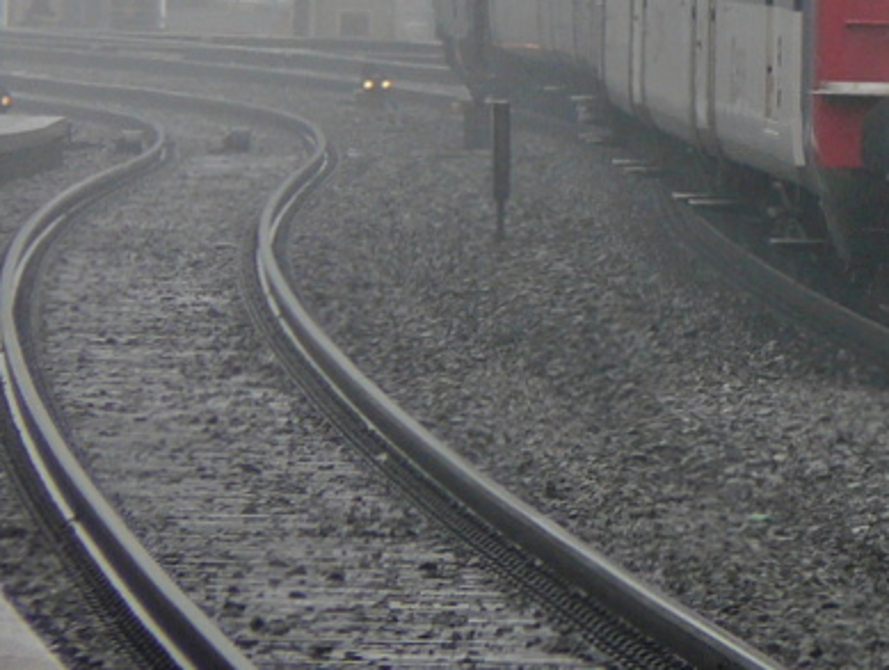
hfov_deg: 2.2
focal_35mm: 899
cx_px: 1092
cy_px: -137
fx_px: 23124
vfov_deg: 1.7
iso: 100
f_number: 4
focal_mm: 57.4
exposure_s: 1/250
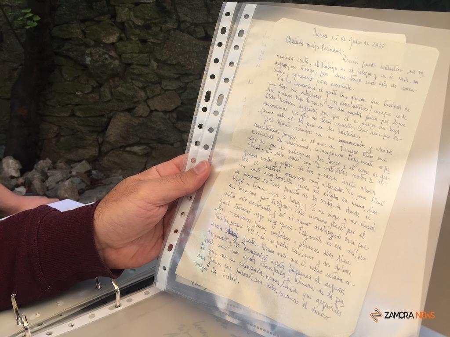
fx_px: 377
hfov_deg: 61.7
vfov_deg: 48.2
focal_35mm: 29
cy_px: 168
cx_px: 225
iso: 32
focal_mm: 4.15
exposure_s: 1/157
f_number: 2.2
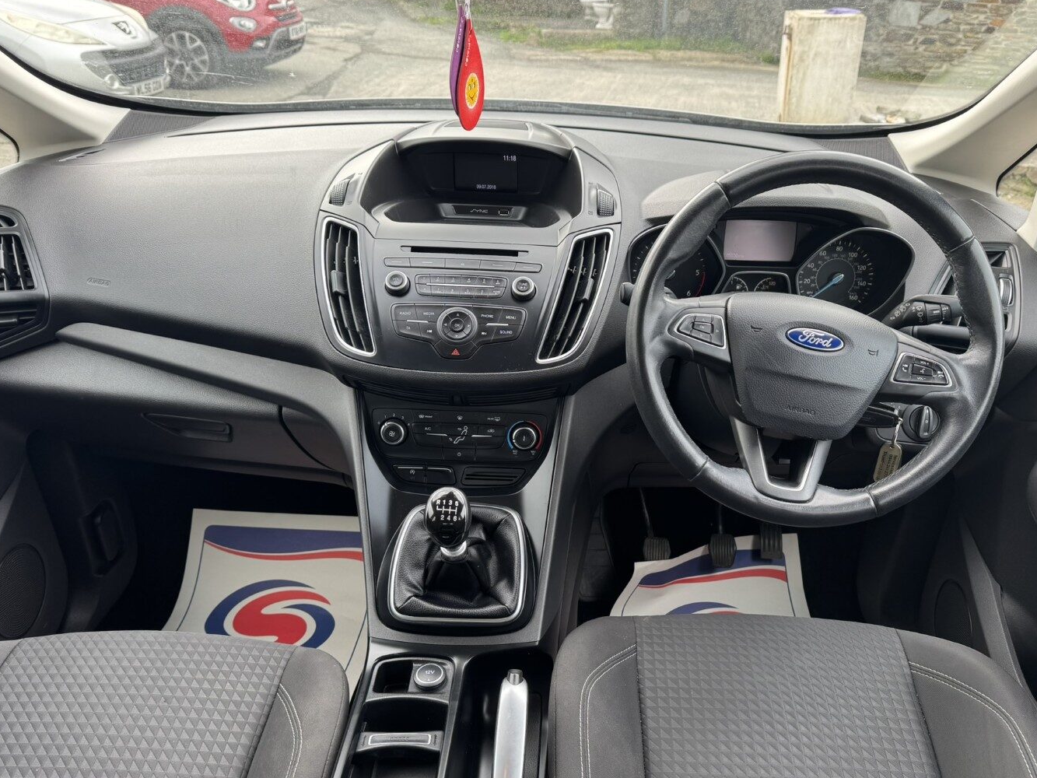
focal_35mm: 27
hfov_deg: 65.3
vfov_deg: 51.3
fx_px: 809
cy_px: 432
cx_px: 551
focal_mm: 6.76
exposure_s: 1/121
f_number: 1.78
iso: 64
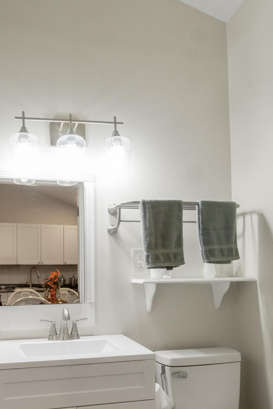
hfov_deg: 44.7
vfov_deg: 59.9
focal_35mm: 29
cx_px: 107
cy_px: 311
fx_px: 330
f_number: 8
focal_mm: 10
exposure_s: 1/30
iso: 800
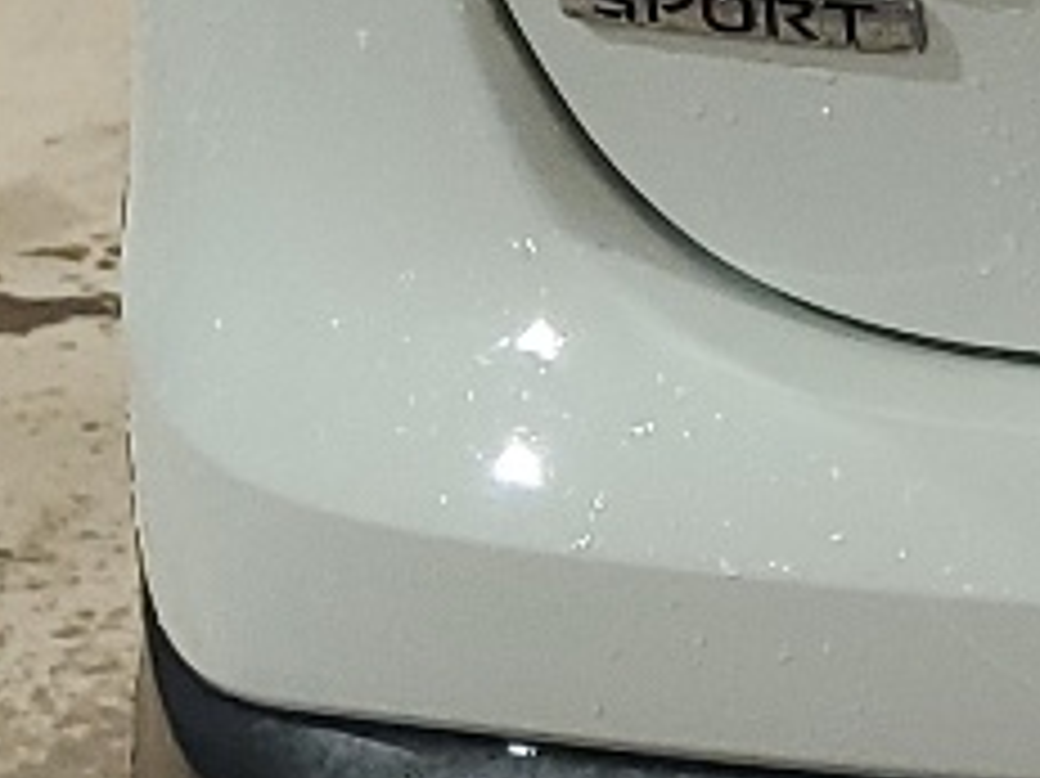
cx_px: 2724
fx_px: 5405
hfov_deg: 9.4
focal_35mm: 180
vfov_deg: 8.0
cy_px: -594
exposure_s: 1/60.2
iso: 75
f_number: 1.5
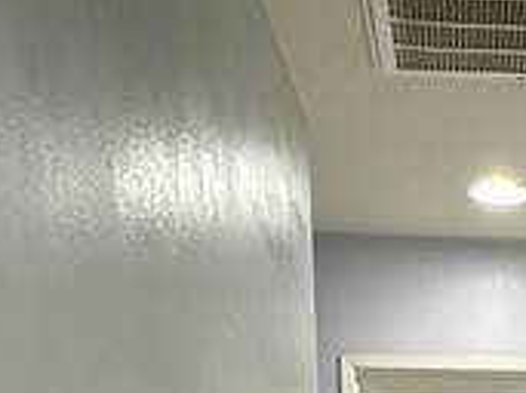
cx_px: 591
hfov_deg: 21.9
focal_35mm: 84
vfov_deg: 14.0
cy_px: 854
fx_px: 1276
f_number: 2.2
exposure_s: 1/60
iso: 320
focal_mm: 2.22
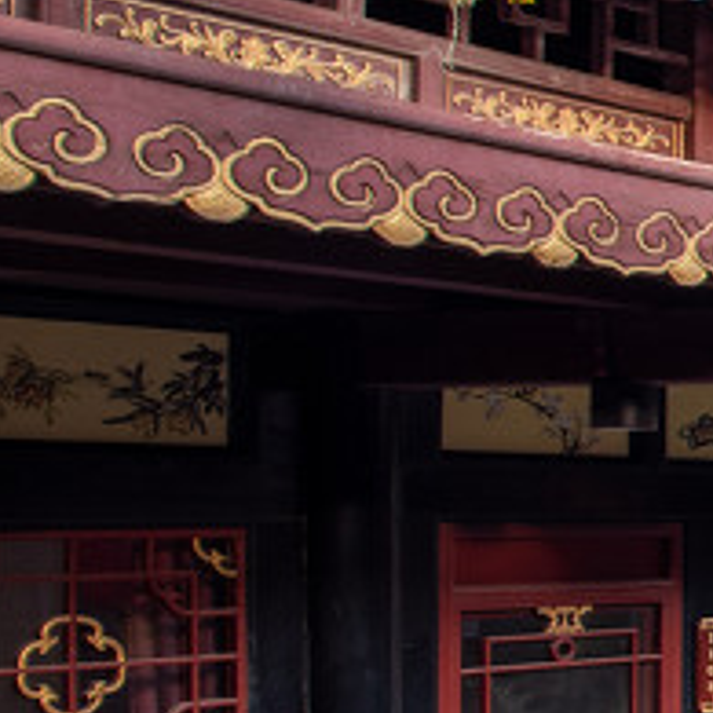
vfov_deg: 22.0
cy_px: 534
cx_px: 2238
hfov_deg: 10.9
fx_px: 1818
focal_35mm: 78
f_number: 8
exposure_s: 1/20
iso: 64
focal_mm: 14
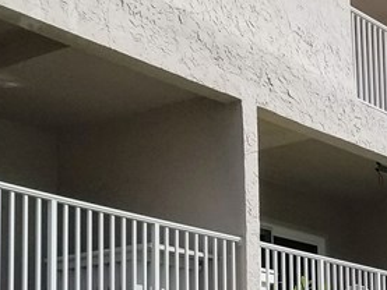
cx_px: 341
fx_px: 1074
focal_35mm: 96
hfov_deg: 20.1
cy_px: 323
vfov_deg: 15.0
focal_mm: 4.25
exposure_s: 1/4080
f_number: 1.7
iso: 50
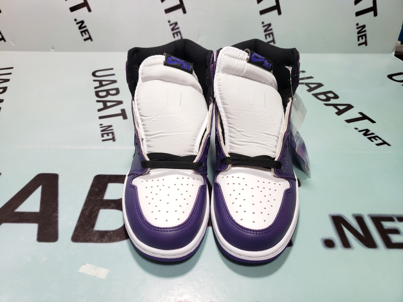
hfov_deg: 67.3
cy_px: 151
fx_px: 303
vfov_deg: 53.1
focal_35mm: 26
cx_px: 202
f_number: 1.5
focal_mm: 4.3
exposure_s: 1/100
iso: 80
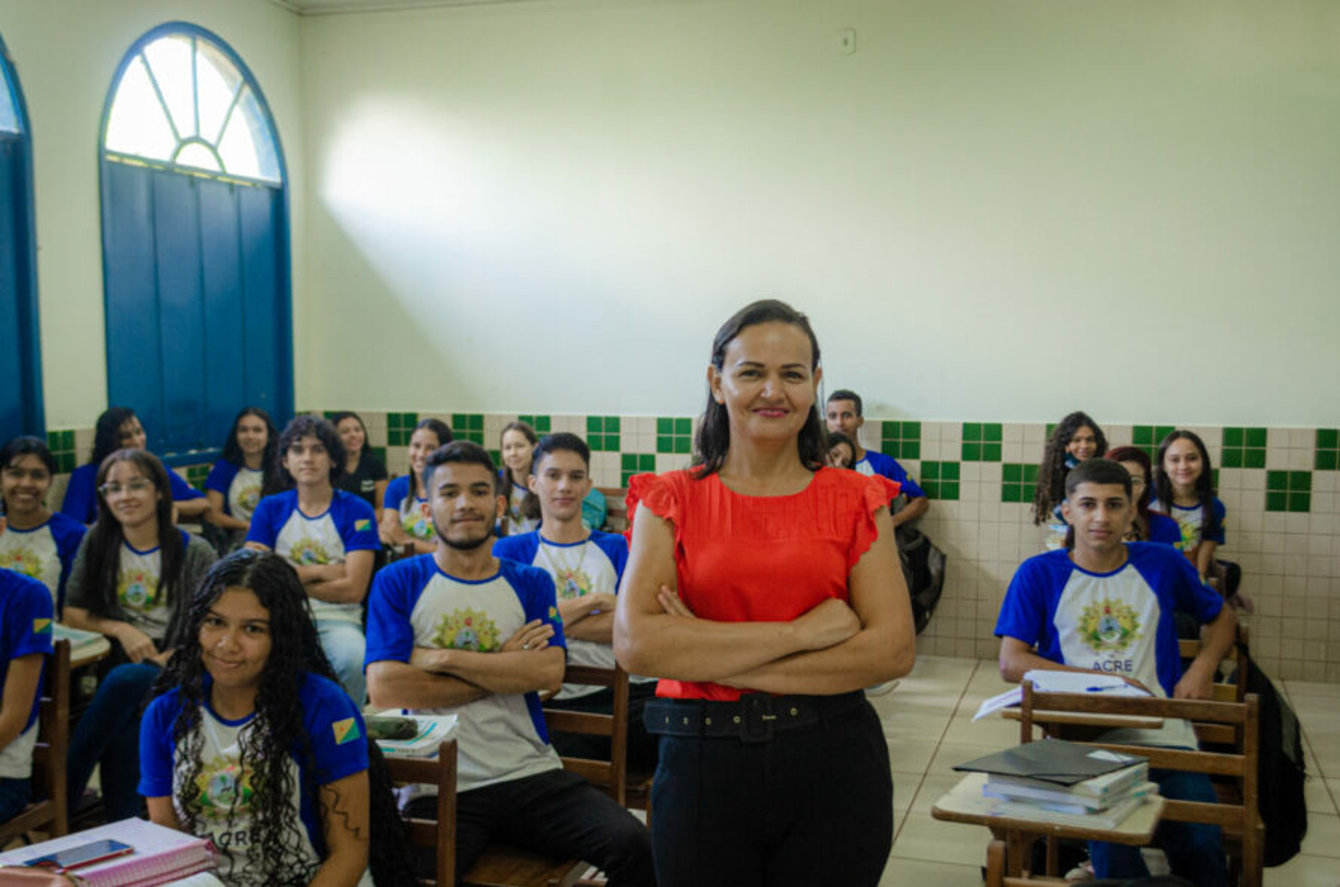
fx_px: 1412
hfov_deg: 50.8
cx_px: 651
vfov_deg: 34.9
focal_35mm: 38
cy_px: 474
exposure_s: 1/60
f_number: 4
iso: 500
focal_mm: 22
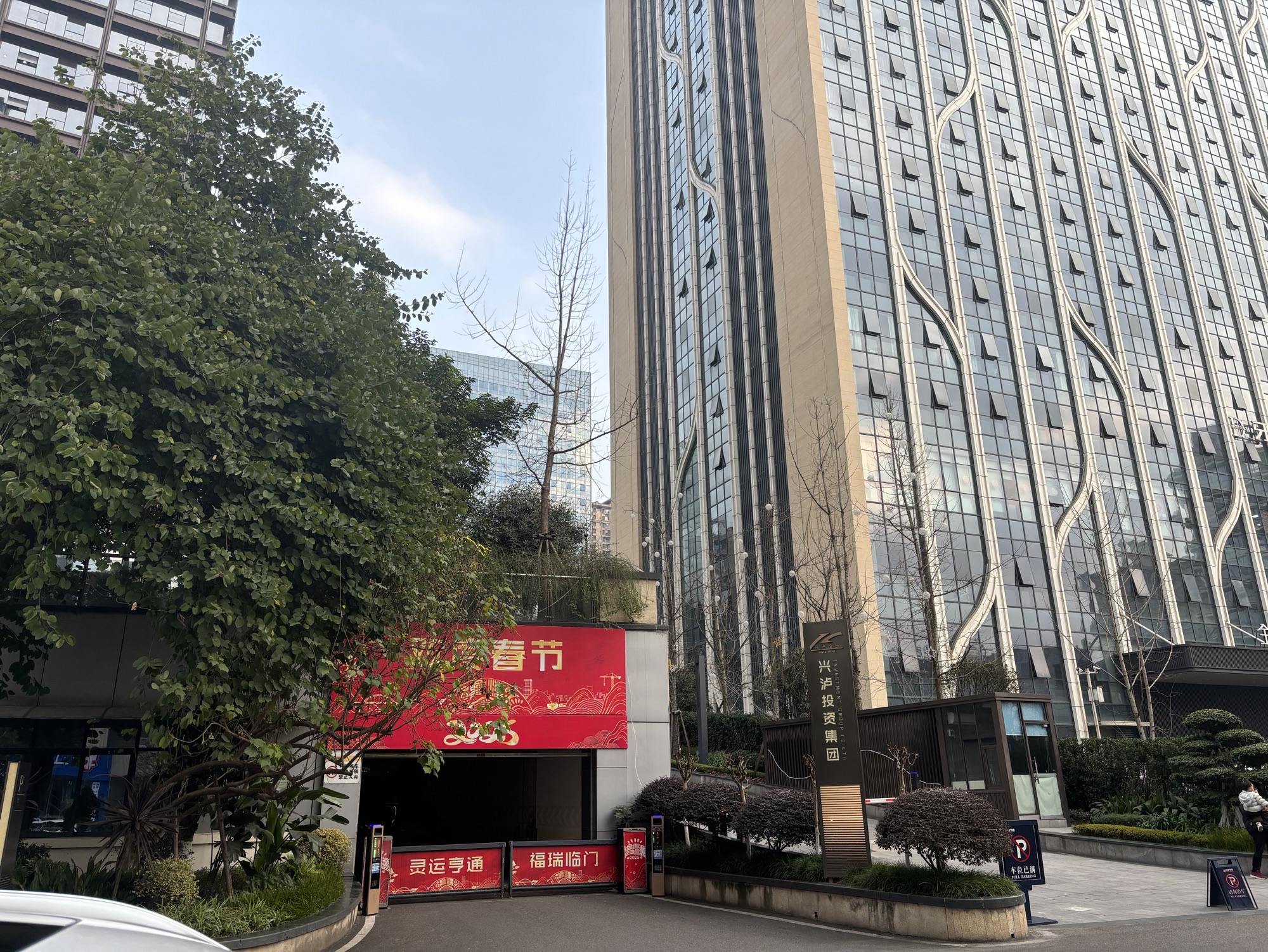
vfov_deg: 53.1
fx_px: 953
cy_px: 476
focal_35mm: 26
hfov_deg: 67.3
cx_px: 634
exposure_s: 1/444
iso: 50
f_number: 1.6
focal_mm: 5.96
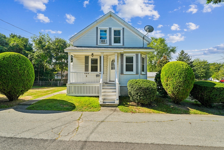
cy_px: 75
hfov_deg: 91.0
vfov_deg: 68.3
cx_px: 112
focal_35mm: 18
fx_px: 110
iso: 100
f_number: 11
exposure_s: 1/30
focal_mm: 17.7
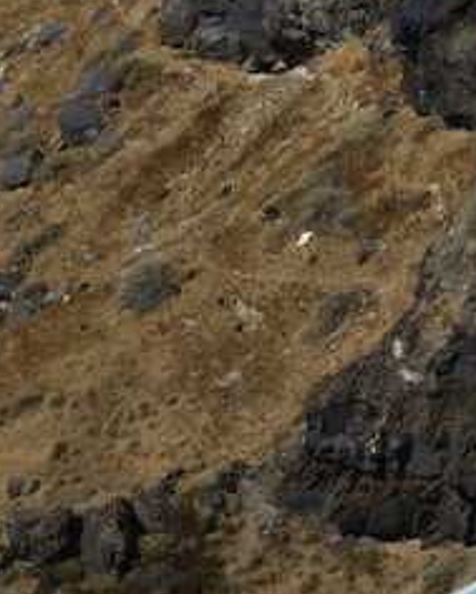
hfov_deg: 4.7
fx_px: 5367
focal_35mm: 305
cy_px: -463
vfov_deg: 6.2
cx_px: 1672
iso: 100
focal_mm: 48
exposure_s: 1/320
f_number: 10
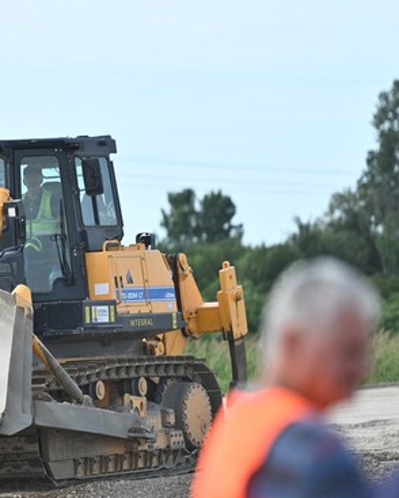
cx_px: -7
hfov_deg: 4.1
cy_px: 298
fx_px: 5575
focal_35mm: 378
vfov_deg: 5.1
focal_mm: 185
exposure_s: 1/5000
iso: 500
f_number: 2.8
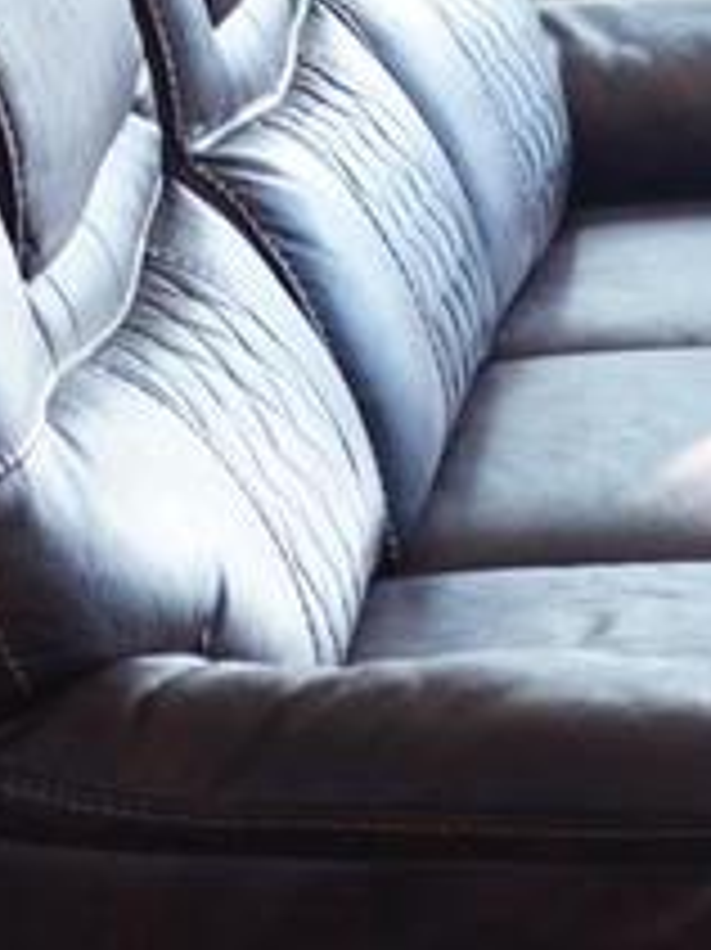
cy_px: -1418
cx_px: -243
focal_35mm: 217
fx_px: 5949
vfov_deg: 8.3
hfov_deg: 6.8
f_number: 3.5
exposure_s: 1/40
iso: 250
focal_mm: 31
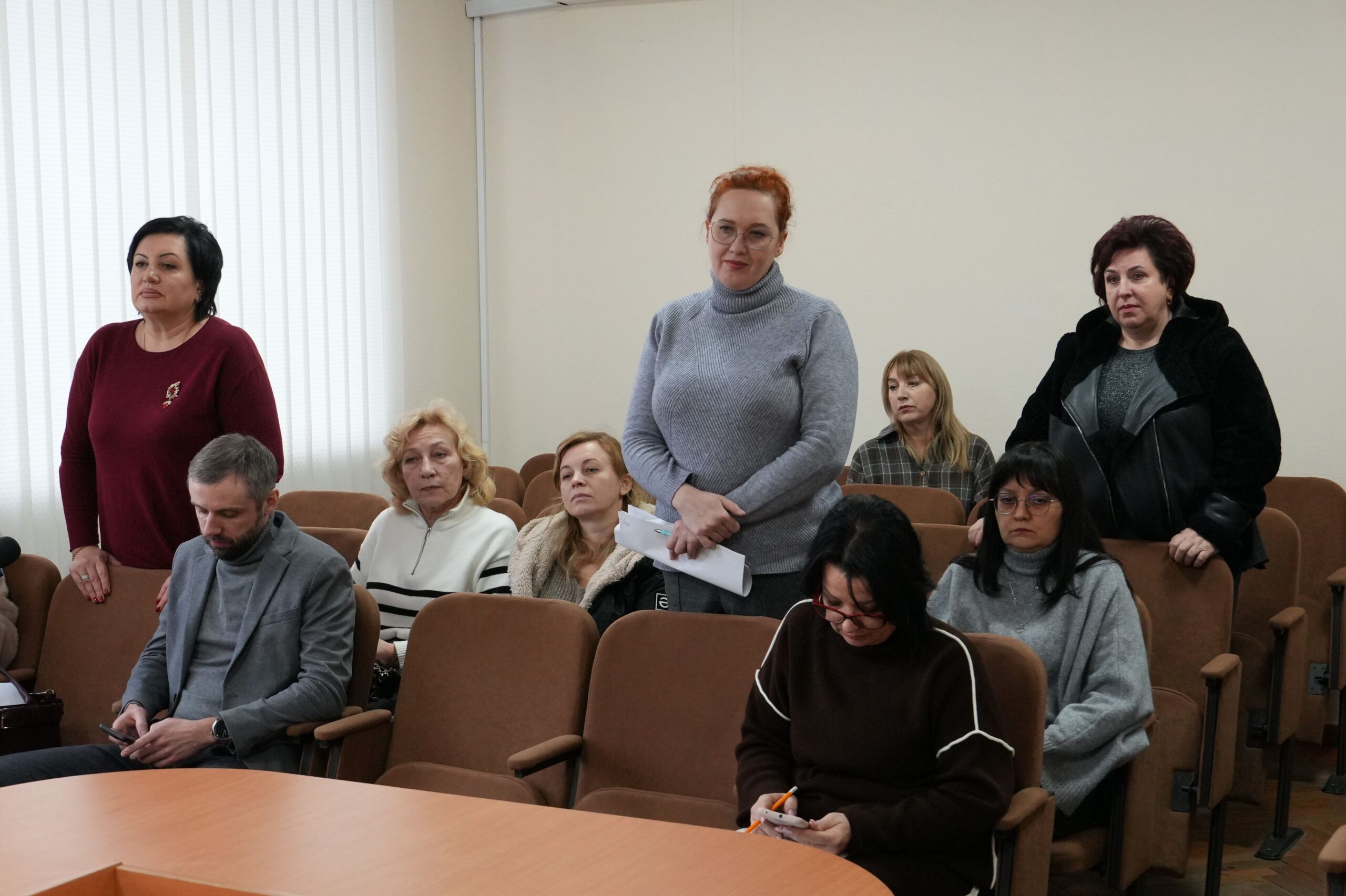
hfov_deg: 36.9
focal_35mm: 54
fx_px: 2018
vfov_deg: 25.0
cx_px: 673
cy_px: 448
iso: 3200
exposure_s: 1/60
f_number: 8
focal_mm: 36
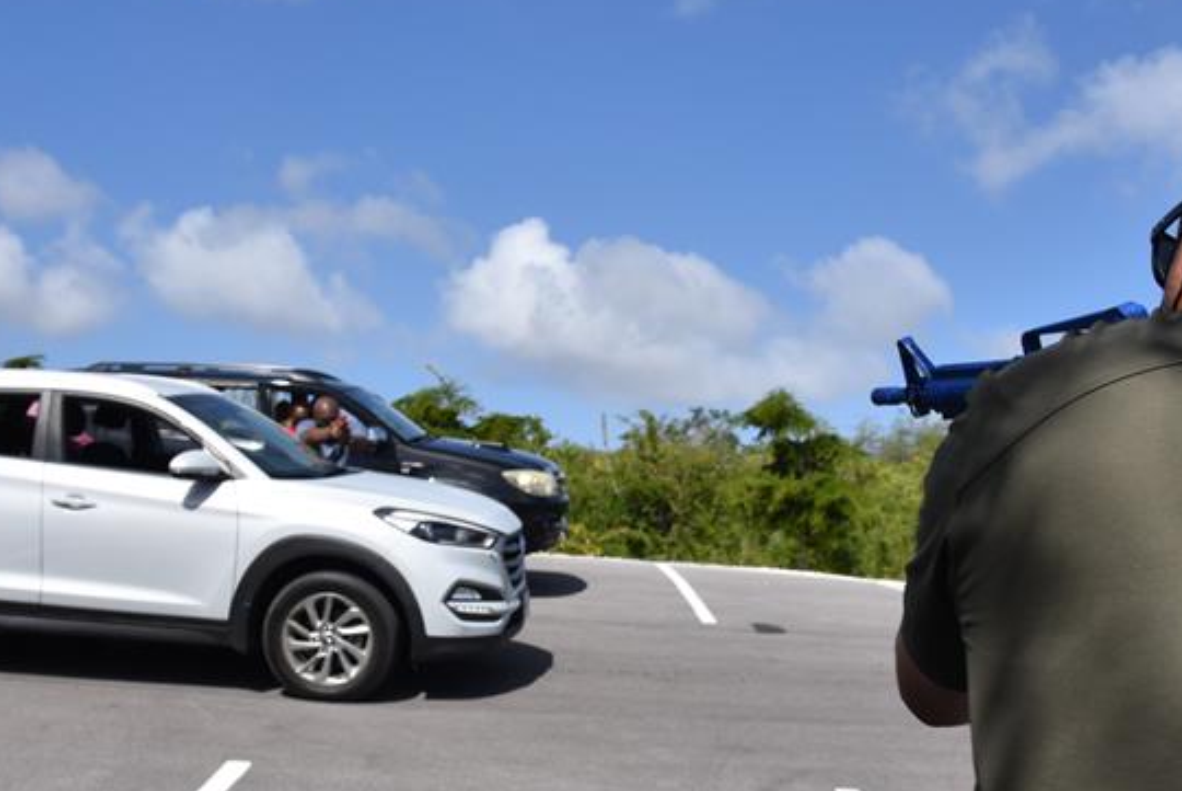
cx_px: 609
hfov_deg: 48.4
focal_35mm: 40
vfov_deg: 33.3
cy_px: 490
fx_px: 1314
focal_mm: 24
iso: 200
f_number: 10
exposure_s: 1/400
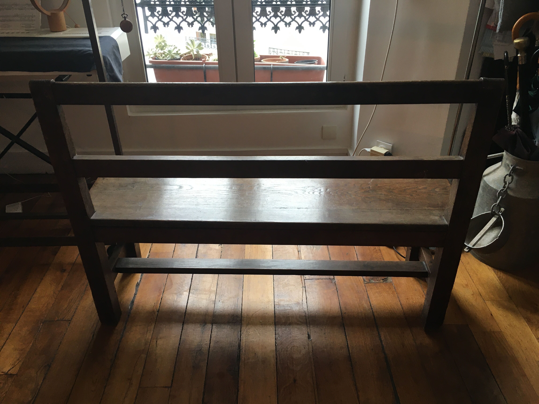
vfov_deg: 48.2
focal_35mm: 29
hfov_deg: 61.7
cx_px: 270
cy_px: 202
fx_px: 452
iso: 40
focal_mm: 4.15
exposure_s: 1/33
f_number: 2.2
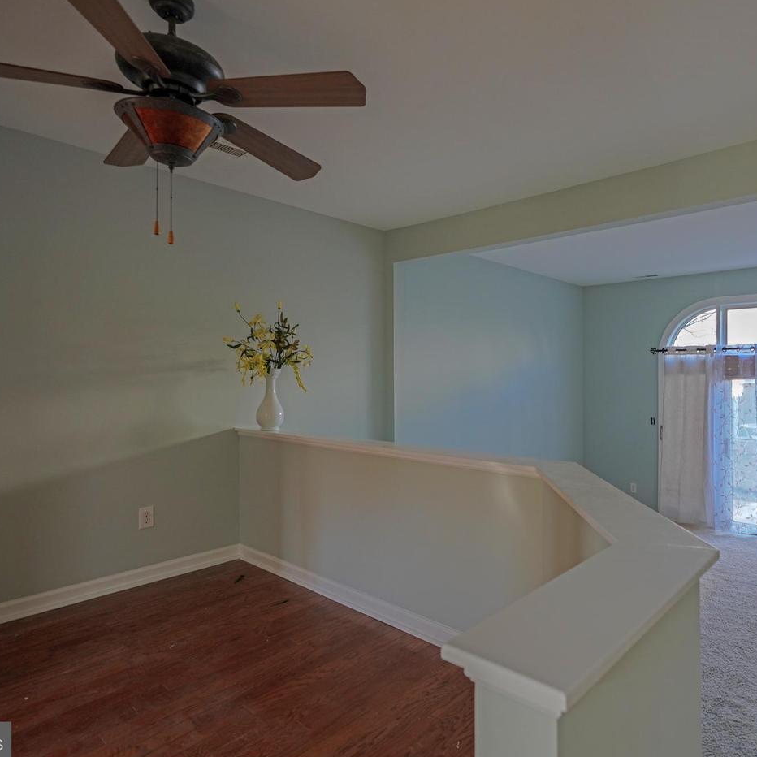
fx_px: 520
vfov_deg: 72.1
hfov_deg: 71.1
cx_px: 469
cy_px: 374
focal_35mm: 21
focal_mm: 16
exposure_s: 1/160
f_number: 4
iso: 800
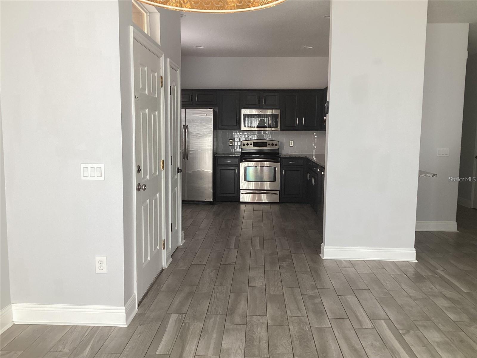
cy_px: 179
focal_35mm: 31
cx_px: 238
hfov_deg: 58.4
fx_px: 427
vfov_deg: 45.4
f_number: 2.4
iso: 80
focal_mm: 3.3
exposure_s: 1/60
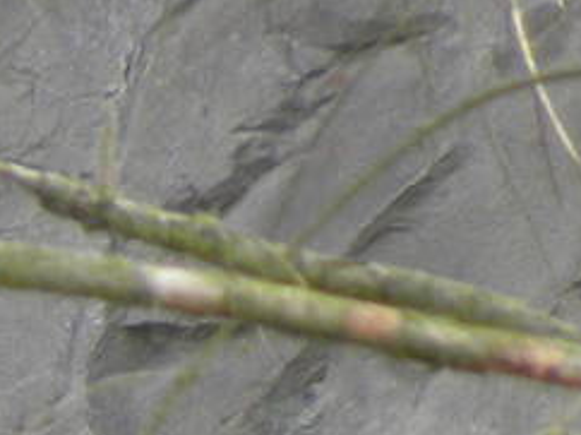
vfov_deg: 0.4
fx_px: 69233
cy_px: 1223
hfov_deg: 0.5
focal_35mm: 4129
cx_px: -526
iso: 141
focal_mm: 110.4
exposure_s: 1/164
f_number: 5
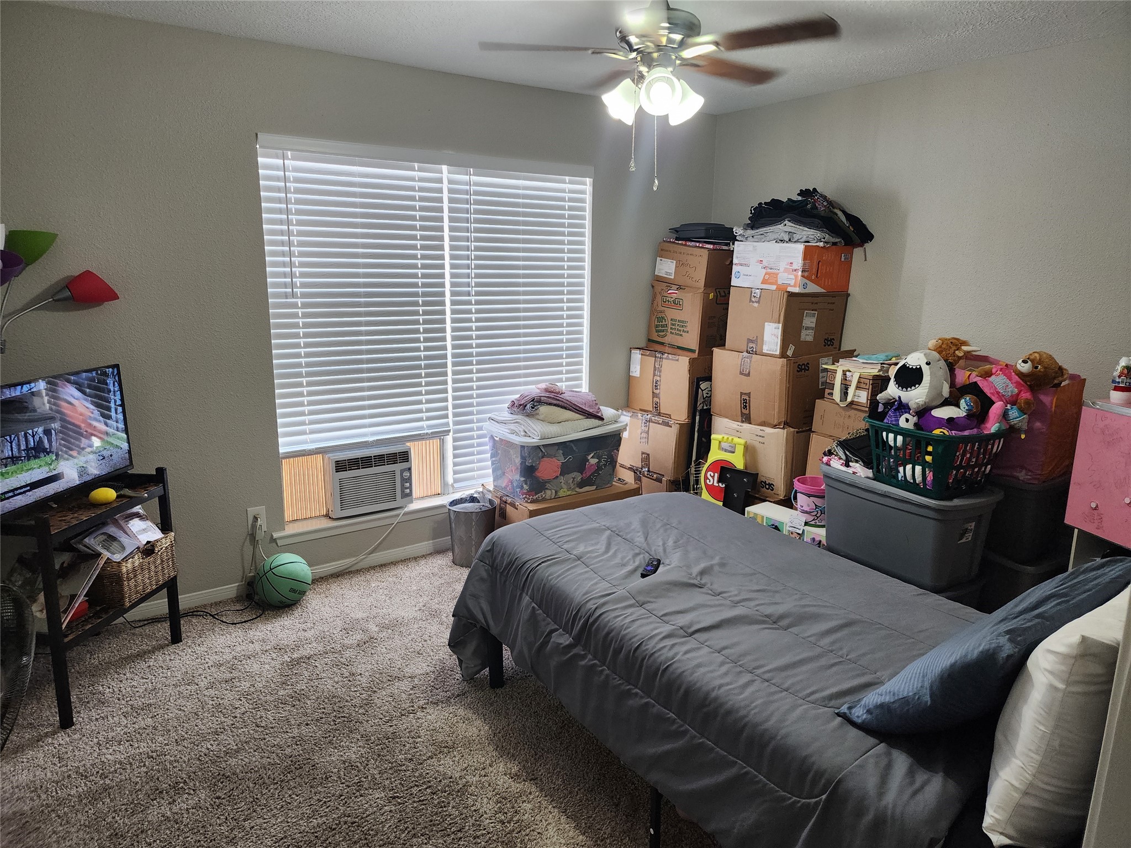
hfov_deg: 73.9
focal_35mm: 23
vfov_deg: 58.9
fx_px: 751
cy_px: 424
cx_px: 566
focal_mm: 6.4
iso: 160
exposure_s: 1/120
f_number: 1.8
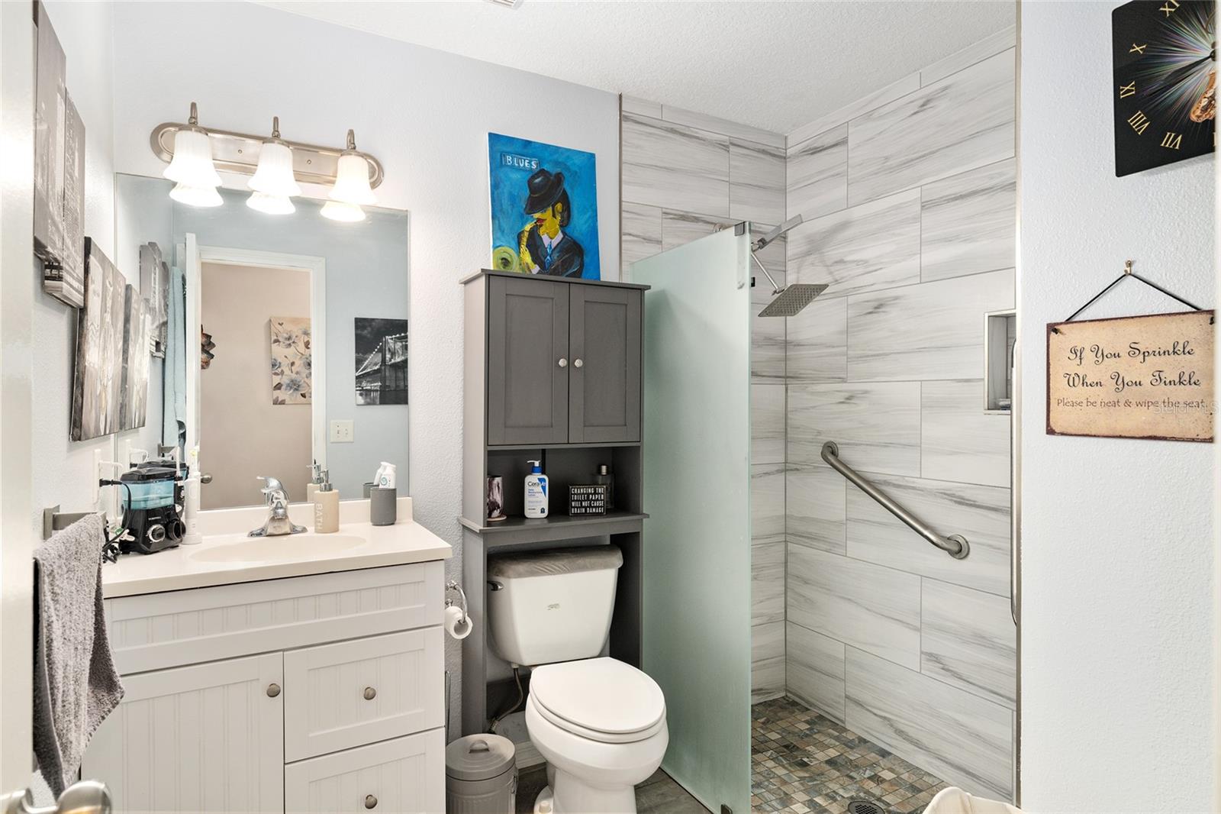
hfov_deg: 84.0
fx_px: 678
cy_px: 407
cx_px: 610
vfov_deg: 61.9
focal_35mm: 20
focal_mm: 20
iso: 500
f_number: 7.1
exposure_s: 1/10
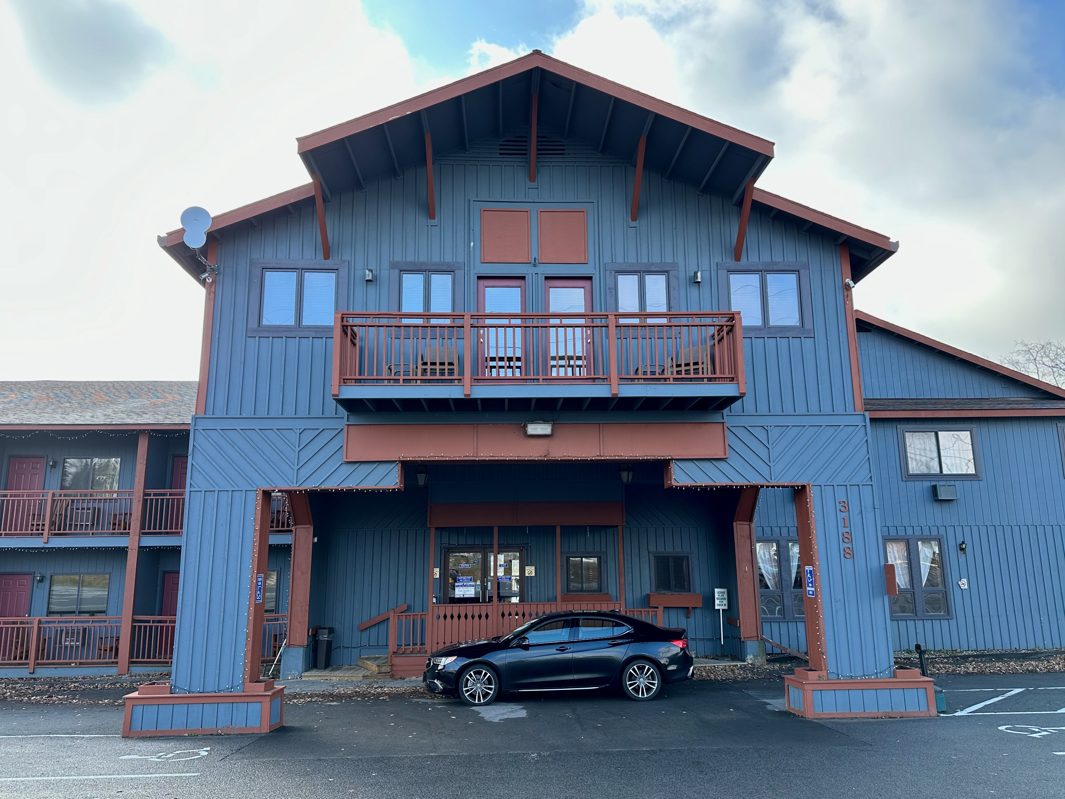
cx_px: 532
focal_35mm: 24
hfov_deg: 71.6
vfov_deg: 56.8
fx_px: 738
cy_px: 400
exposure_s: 1/829
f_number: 1.78
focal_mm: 6.86
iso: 80
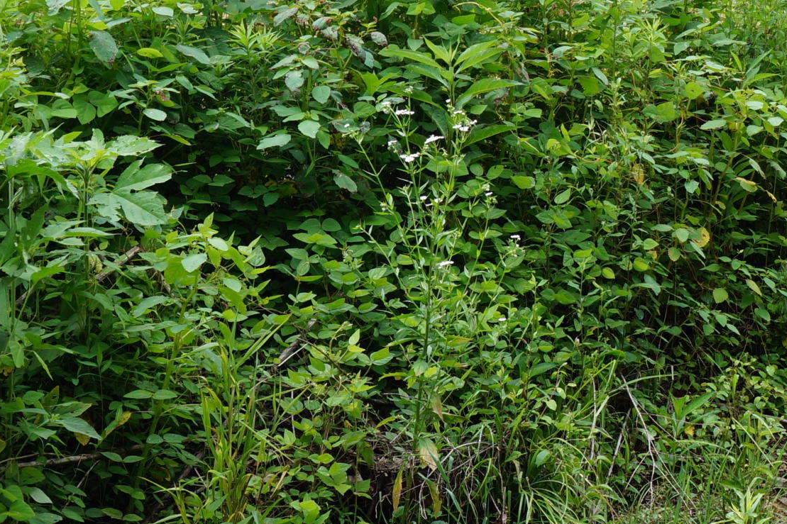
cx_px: 842
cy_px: 95
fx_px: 2215
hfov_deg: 19.4
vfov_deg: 13.4
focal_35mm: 101
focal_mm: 25
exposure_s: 1/80
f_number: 8
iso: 100
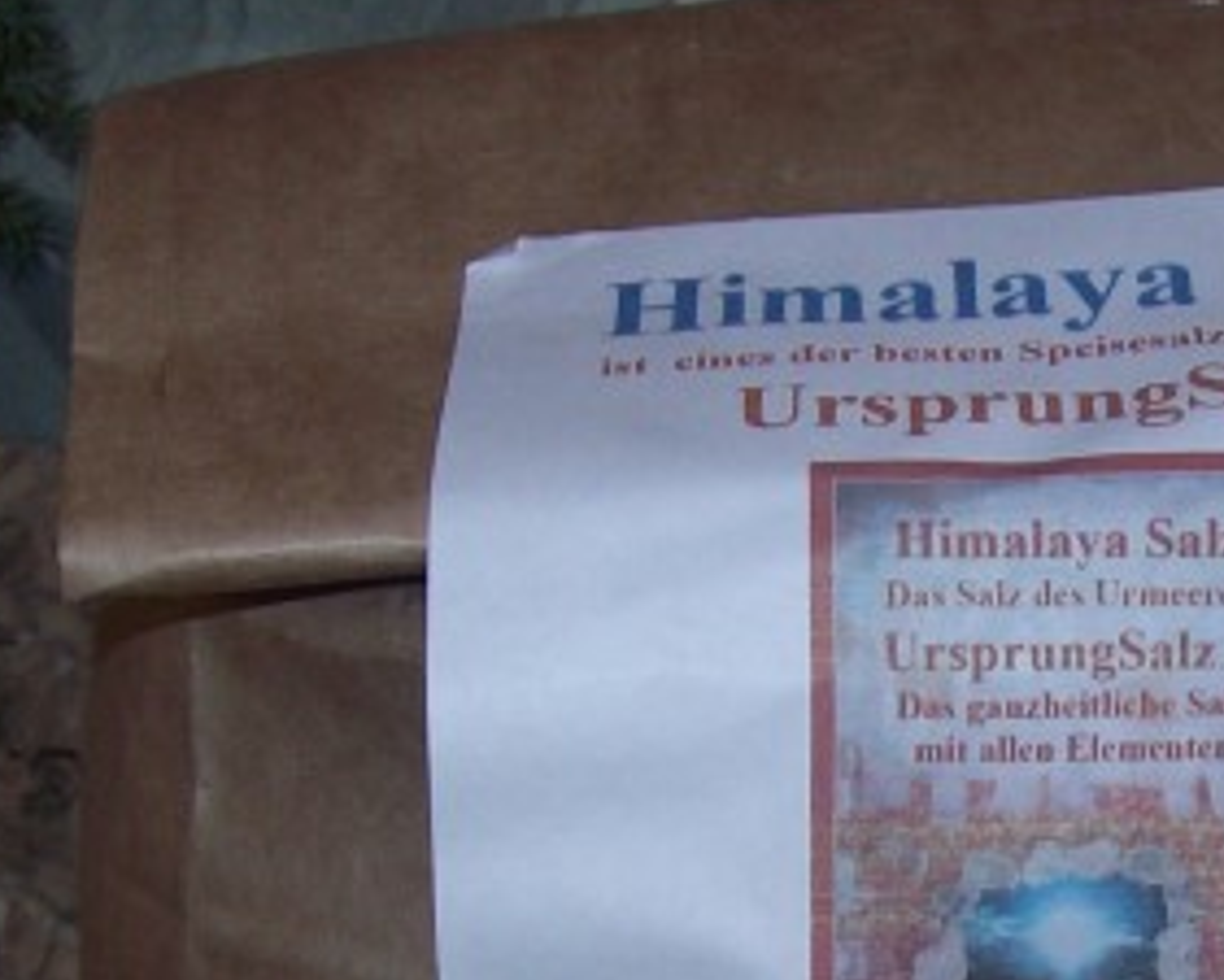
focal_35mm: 100
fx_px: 3624
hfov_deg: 19.0
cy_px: 1111
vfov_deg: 15.0
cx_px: 980
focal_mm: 6
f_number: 2.7
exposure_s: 1/64
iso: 80
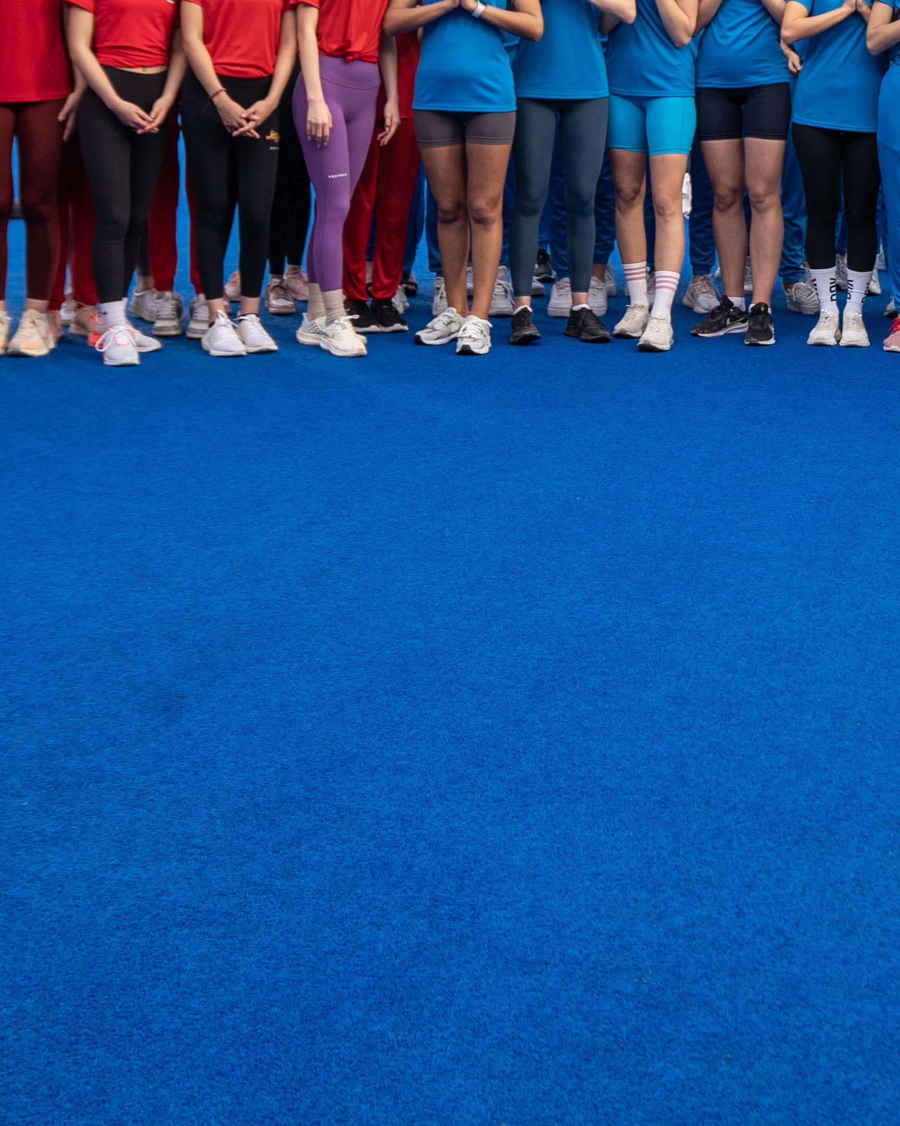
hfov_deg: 23.0
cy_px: 140
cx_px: 942
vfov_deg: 29.0
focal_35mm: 63
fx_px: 2098
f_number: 2.8
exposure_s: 1/800
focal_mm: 24
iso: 250
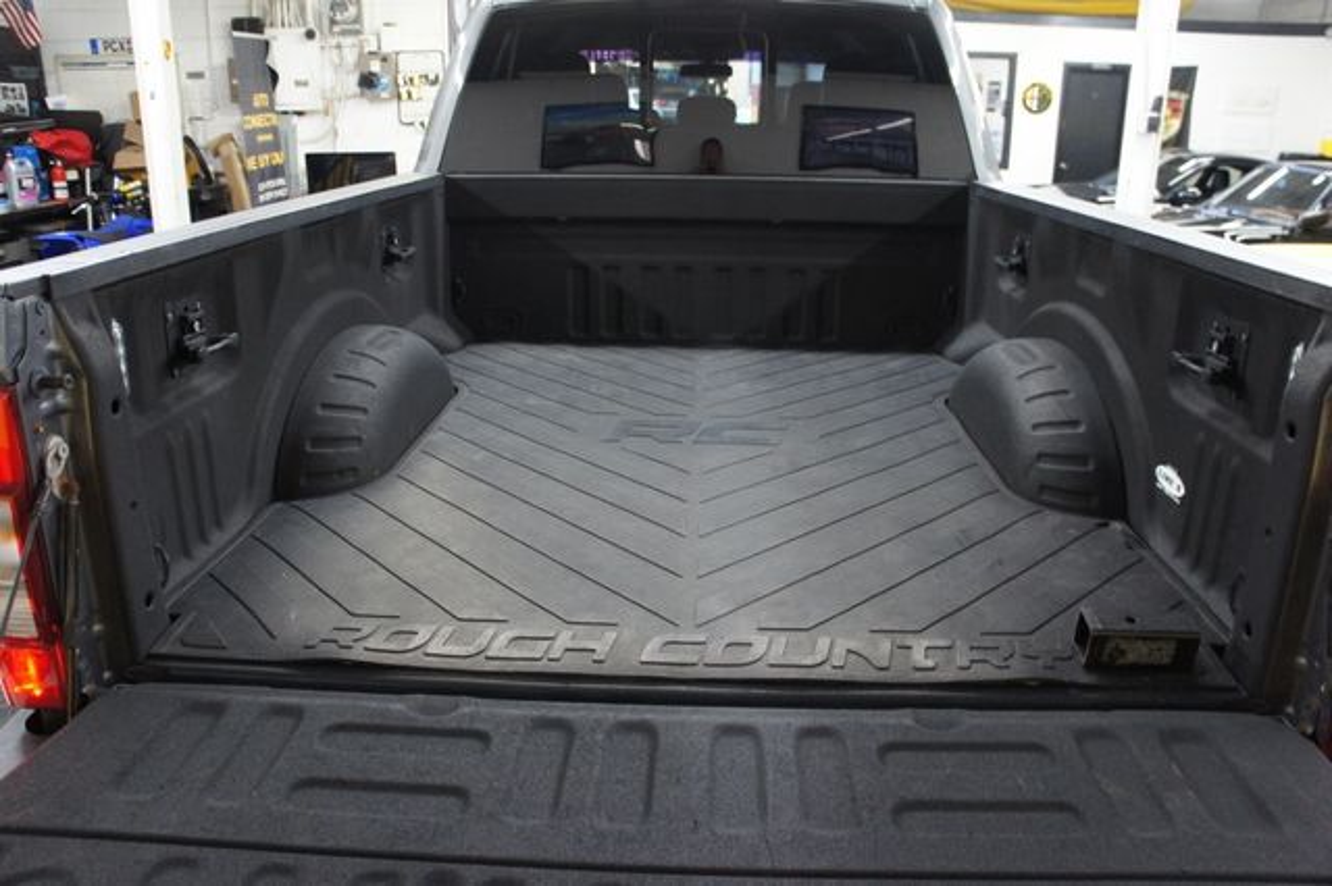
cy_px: 443
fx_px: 998
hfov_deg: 67.4
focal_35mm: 27
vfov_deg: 47.9
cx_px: 666
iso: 1000
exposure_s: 1/30
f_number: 3.5
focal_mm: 18
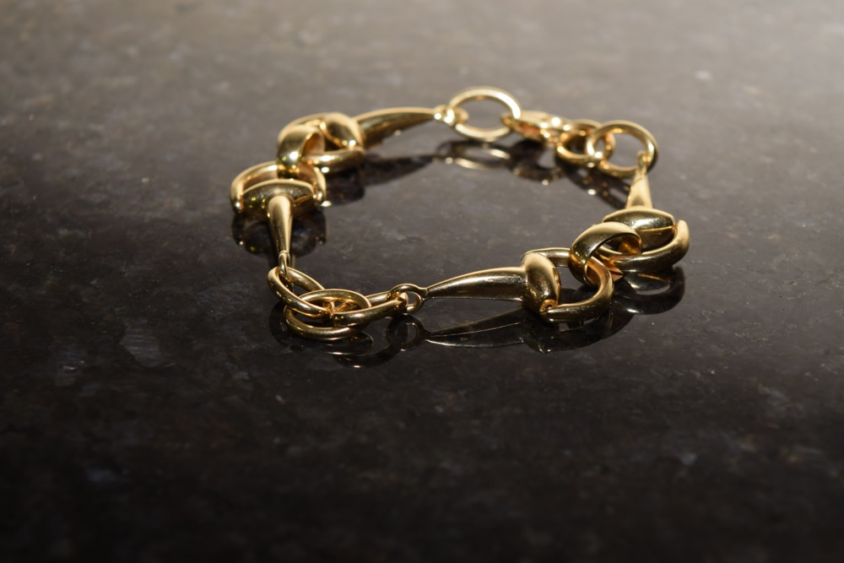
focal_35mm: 82
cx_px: 422
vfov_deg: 16.6
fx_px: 1934
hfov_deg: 24.6
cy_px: 282
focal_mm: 55
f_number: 8
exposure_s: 1/60
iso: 100
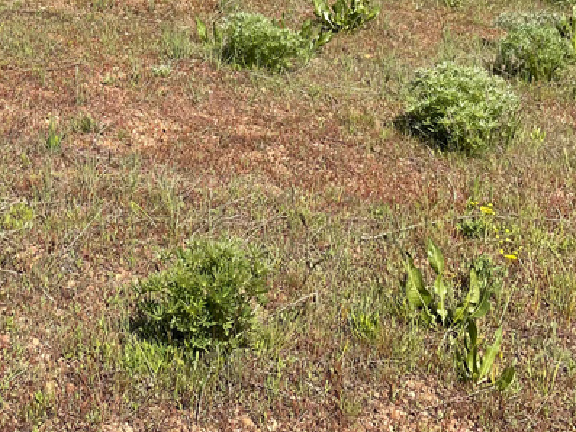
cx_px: 89
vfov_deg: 20.2
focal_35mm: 67
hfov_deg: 28.1
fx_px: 1115
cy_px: -120
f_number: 1.6
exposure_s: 1/3401
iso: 32
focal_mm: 4.2
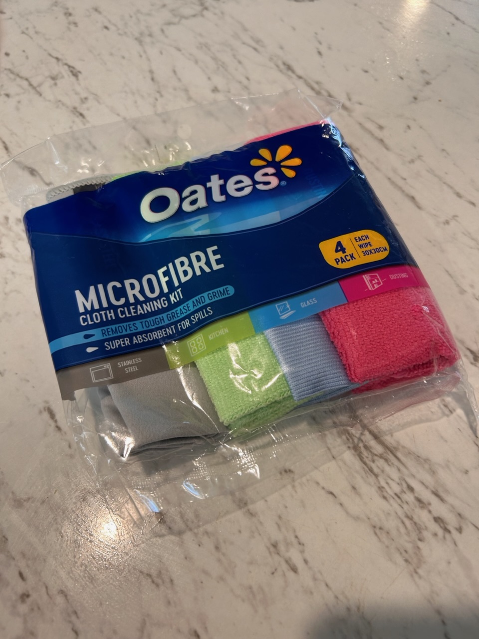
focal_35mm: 26
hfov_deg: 53.1
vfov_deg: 67.3
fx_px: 480
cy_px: 320
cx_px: 240
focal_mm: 5.7
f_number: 1.5
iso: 80
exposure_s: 1/50
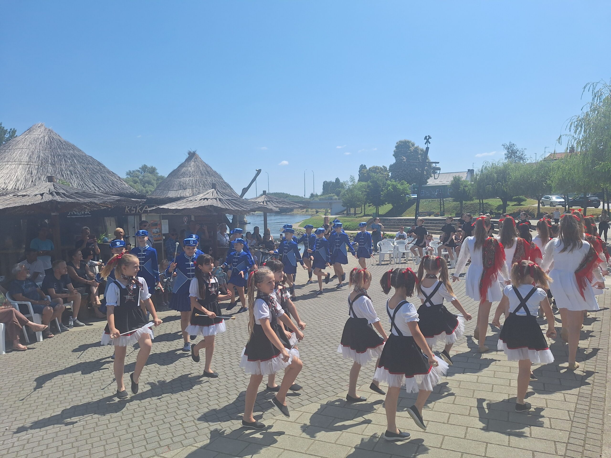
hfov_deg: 73.9
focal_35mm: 23
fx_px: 406
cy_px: 229
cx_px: 306
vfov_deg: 58.9
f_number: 1.8
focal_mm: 5.54
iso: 40
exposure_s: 1/3165
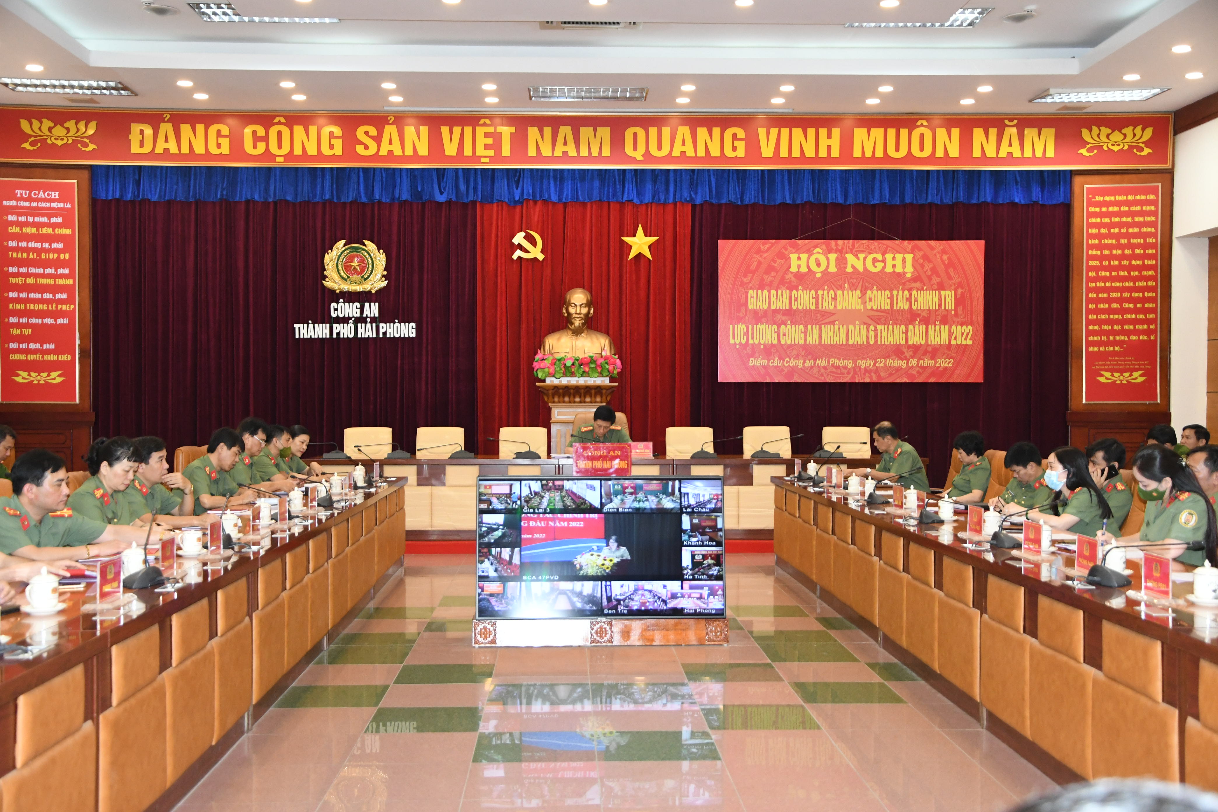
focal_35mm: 39
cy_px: 406
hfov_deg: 49.6
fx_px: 1319
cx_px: 609
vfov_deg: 34.2
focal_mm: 26
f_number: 4
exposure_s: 1/200
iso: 2500
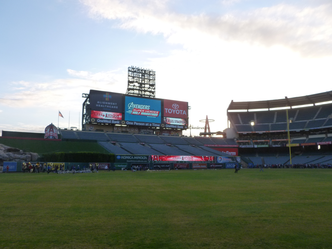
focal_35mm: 28
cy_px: 124
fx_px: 269
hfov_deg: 63.4
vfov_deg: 49.7
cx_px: 166
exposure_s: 1/320
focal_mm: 5
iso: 160
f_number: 3.3
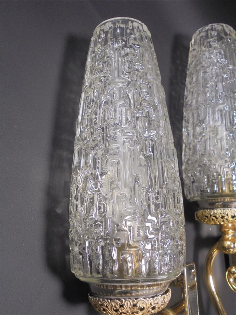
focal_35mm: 34
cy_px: 158
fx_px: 309
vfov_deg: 54.0
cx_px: 118
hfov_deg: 41.8
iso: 100
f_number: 4
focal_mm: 6.1
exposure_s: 1/30
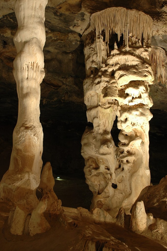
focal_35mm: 33
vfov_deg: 57.3
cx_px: 84
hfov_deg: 39.9
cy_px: 126
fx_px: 230
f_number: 9
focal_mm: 22
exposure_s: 1.6
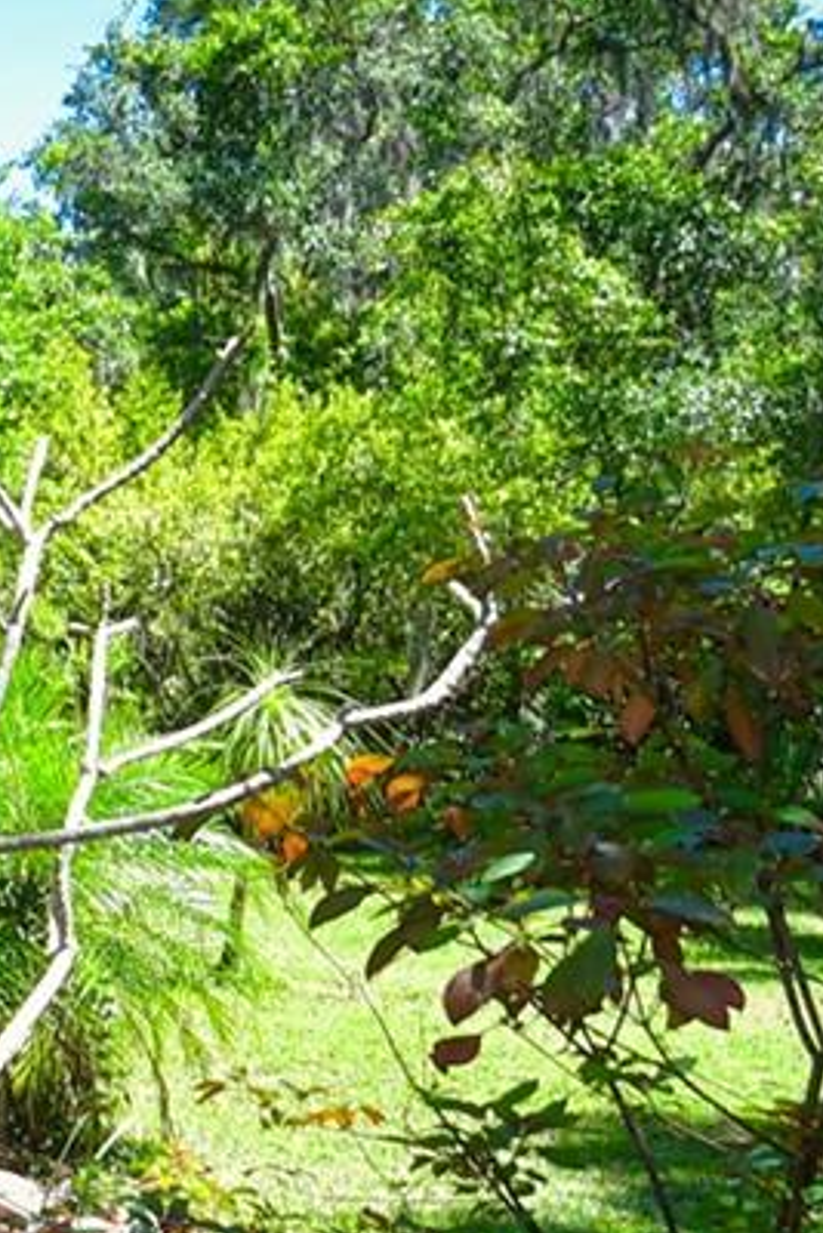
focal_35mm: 60
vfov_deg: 33.4
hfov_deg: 15.1
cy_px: 650
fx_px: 2056
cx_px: -1073
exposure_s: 1/125
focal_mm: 10
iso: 100
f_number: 5.6
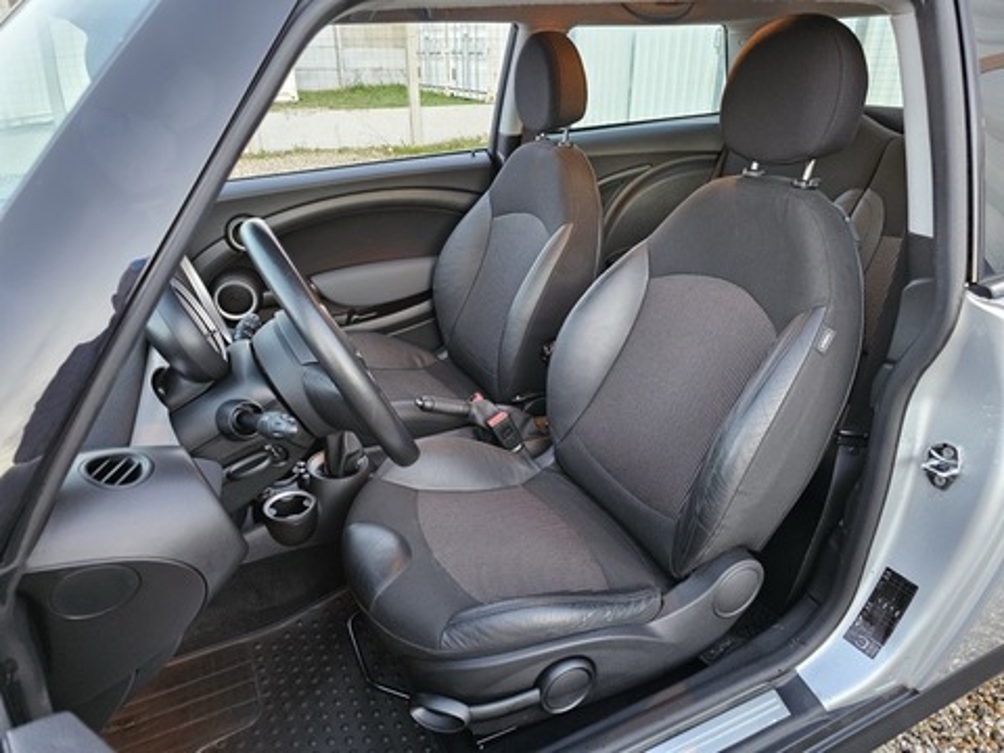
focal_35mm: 23
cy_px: 376
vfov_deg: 58.9
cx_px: 502
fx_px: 667
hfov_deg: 73.9
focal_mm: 6.3
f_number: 1.7
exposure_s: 1/25
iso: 500
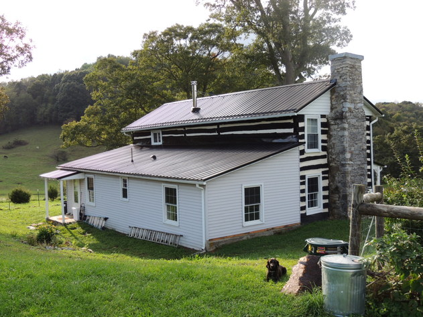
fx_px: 489
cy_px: 158
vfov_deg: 35.9
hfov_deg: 46.8
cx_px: 212
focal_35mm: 40
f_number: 3.3
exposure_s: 1/250
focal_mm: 7.1
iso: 100
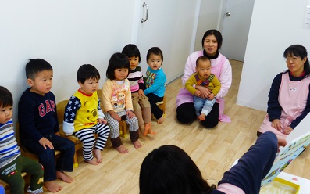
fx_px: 397
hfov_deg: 42.7
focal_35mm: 47
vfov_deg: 27.4
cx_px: 155
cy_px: 82
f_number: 4.1
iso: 400
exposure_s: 1/60
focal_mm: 7.9
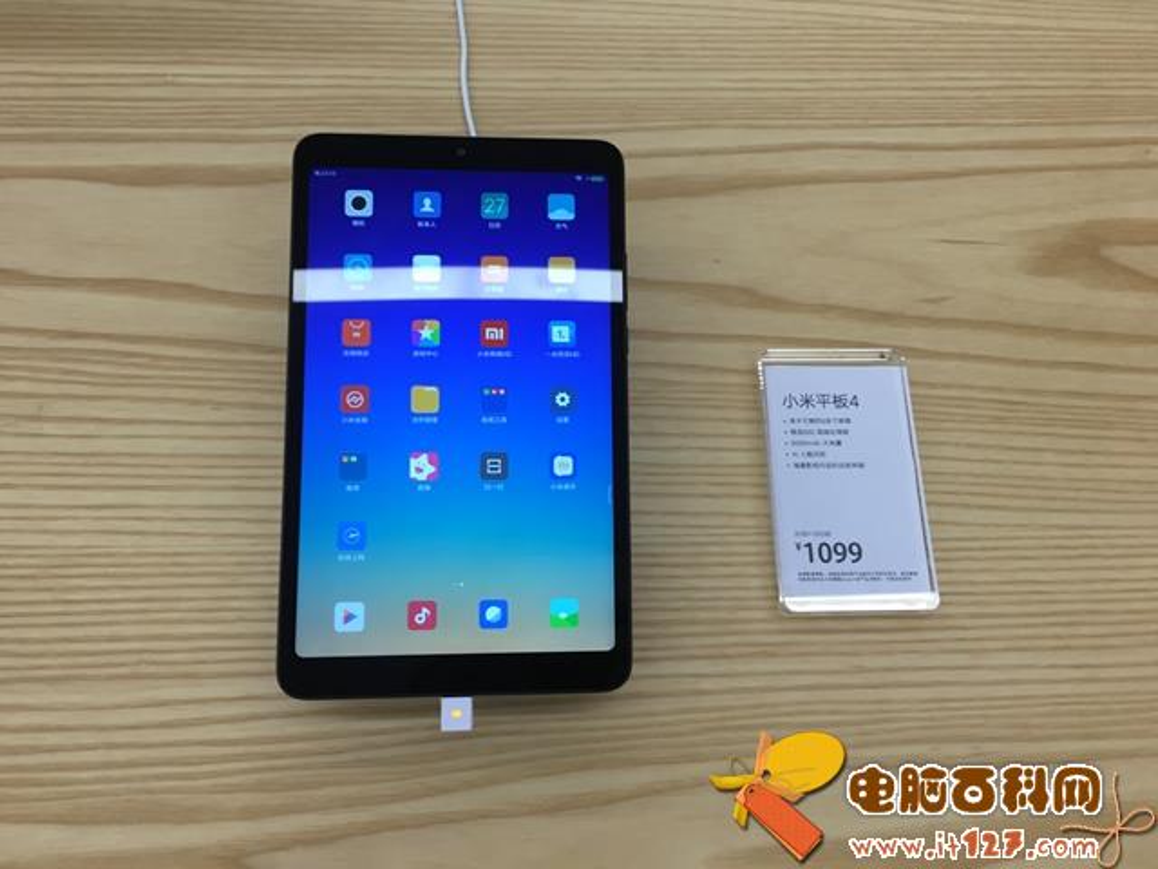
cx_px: 579
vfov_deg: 48.2
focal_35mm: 29
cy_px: 434
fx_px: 970
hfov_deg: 61.7
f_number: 2.2
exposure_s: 1/33
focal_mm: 4.15
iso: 25
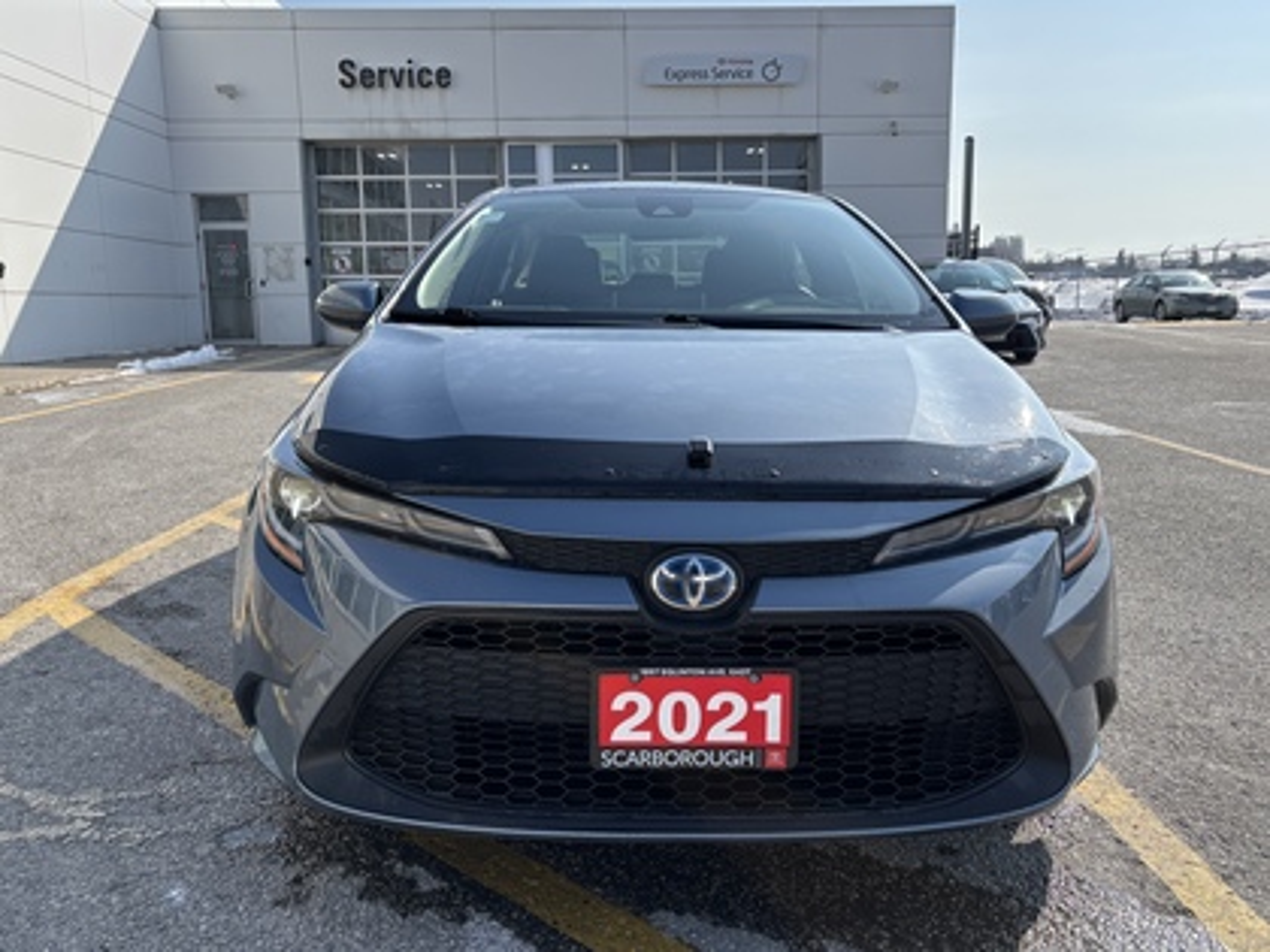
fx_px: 954
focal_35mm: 26
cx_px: 635
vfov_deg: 53.1
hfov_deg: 67.3
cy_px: 476
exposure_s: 1/3413
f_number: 1.6
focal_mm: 5.96
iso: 50
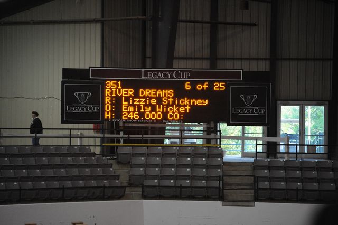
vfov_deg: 6.9
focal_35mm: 200
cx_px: 169
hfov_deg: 10.3
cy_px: 112
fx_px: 1877
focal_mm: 200
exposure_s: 1/400
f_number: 5
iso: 6400
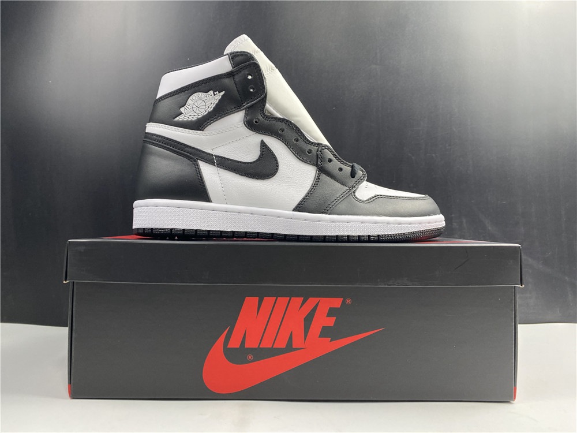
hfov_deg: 67.3
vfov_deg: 53.1
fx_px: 433
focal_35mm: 26
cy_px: 216
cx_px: 288
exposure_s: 1/50
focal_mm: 4.25
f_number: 1.8
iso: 100
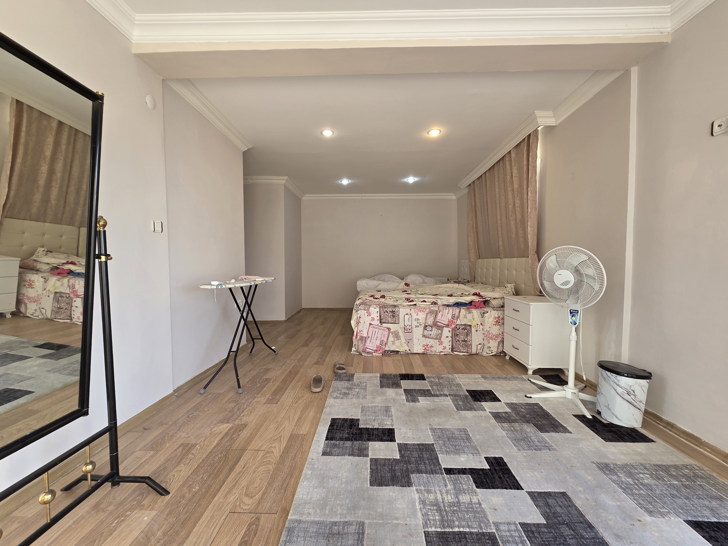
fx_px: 273
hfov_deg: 106.2
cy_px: 273
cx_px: 364
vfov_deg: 89.9
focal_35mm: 13
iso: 64
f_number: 2.2
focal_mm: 2.2
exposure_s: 1/100
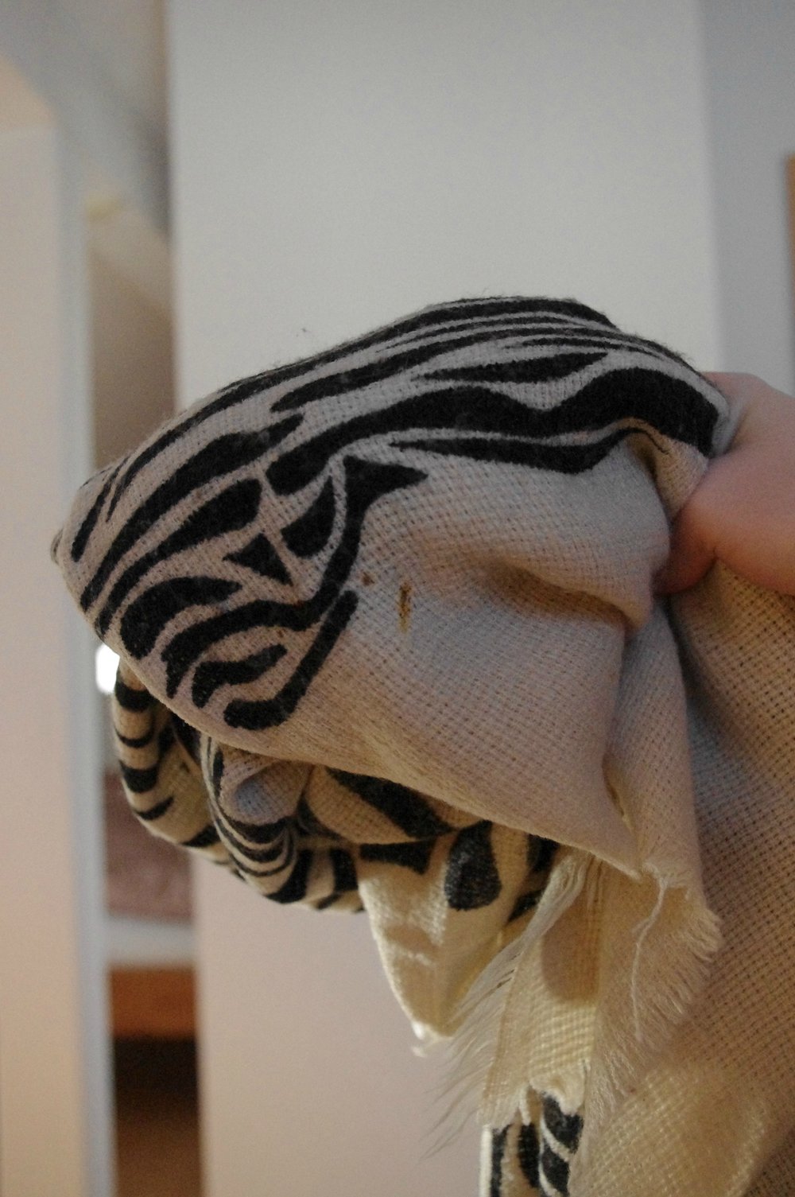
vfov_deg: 53.2
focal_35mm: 36
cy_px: 598
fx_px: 1195
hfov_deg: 36.8
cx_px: 398
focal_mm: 24.38
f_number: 5
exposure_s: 1/2000
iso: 6400
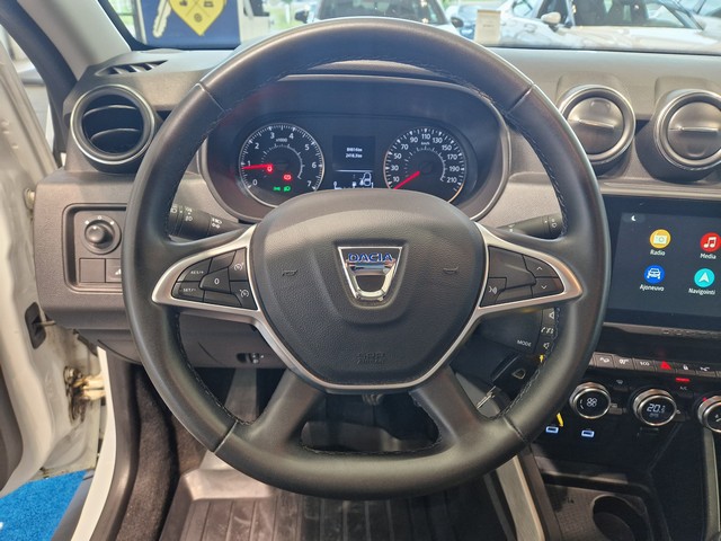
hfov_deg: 73.9
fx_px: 479
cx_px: 360
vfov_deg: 58.9
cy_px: 270
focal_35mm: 23
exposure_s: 1/100
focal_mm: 5.4
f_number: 1.8
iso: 320
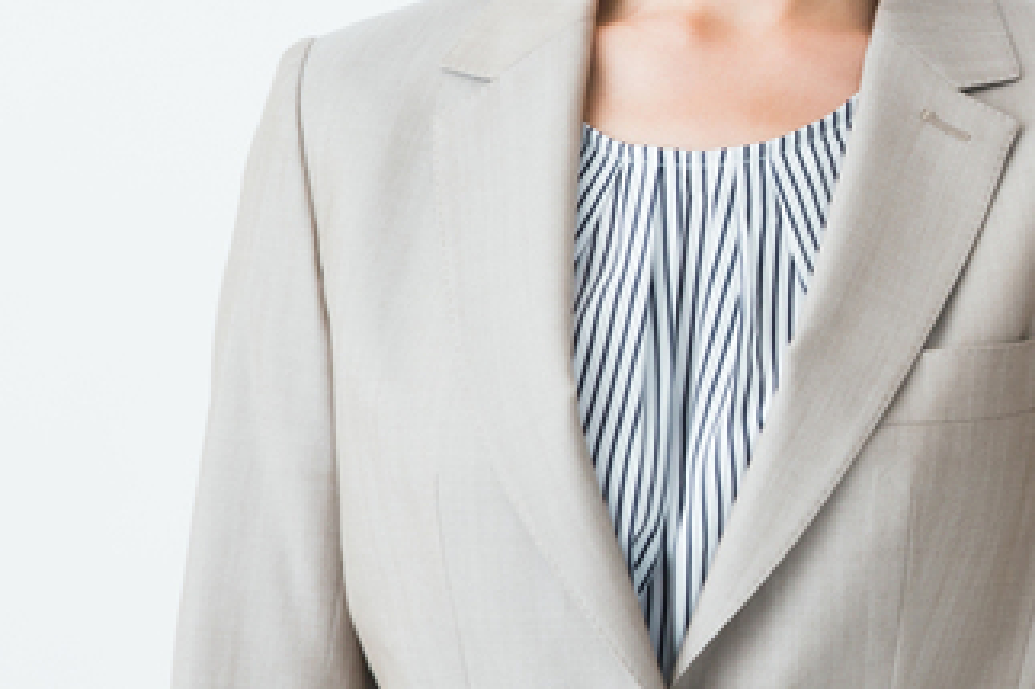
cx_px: 1900
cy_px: -288
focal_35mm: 260
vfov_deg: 5.2
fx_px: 7471
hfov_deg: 7.7
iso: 100
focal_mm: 70
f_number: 11
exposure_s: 1/125
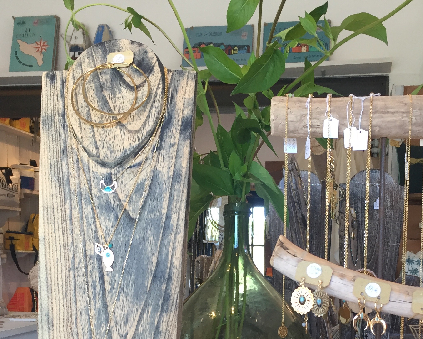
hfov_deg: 36.0
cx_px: 237
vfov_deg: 28.2
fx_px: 651
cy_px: 294
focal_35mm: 52
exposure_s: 1/33
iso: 32
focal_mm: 4.15
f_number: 2.2
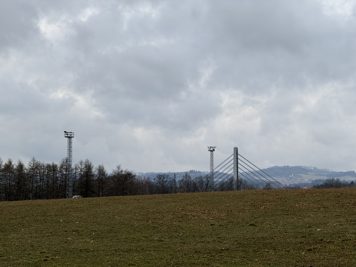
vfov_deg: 12.3
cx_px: 178
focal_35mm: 120
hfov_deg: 16.4
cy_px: 134
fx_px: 1234
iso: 50
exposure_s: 1/1114
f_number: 2.8
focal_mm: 15.66
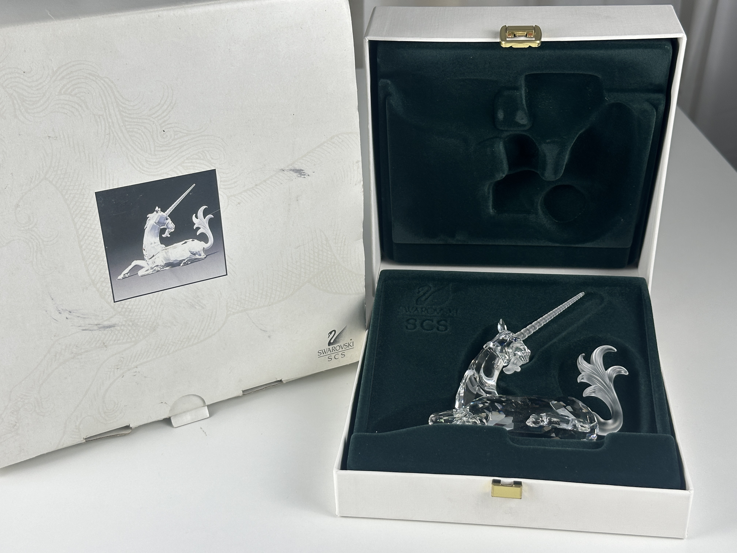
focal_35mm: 48
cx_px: 368
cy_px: 276
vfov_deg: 30.3
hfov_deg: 39.7
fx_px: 1022
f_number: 1.78
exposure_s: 1/176
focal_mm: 6.86
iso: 50
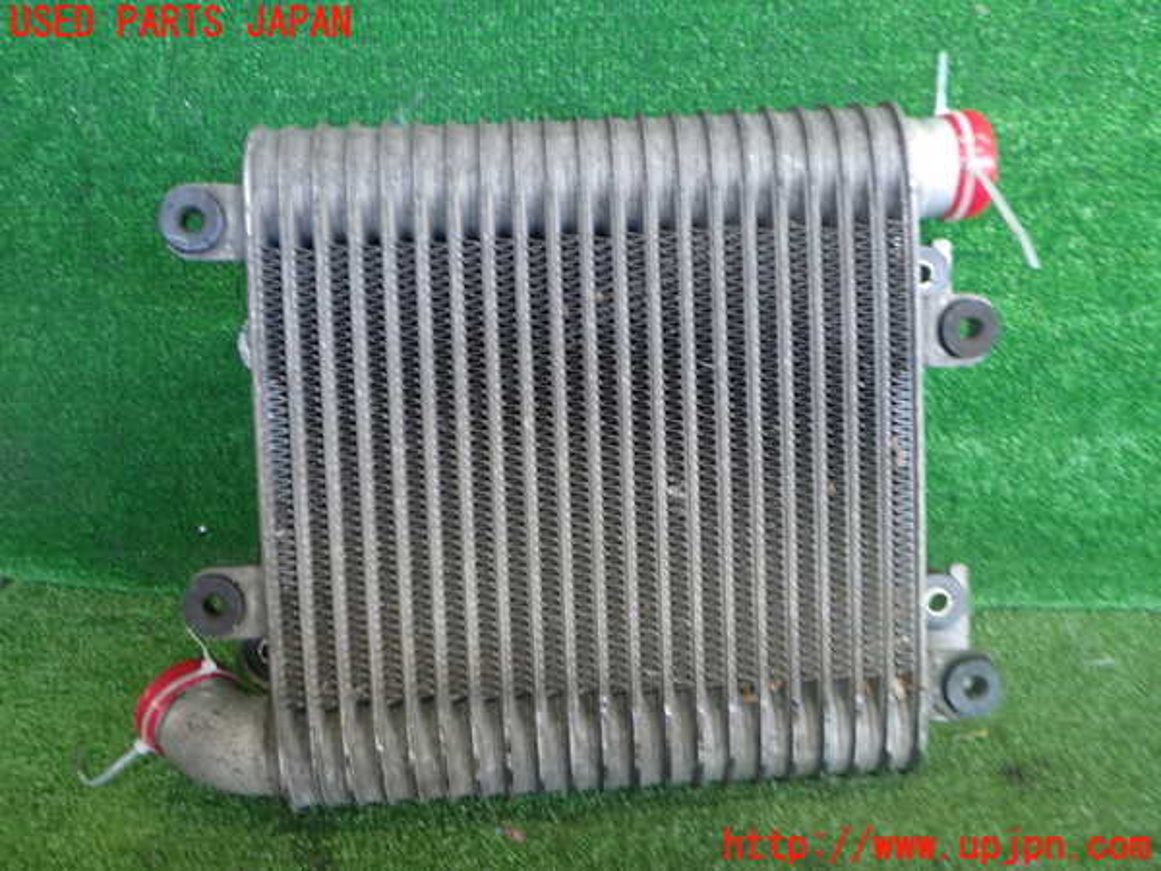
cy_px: 436
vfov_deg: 46.8
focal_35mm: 30
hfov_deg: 60.0
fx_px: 1006
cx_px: 580
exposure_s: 1/40
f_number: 2.3
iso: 200
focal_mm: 5.4
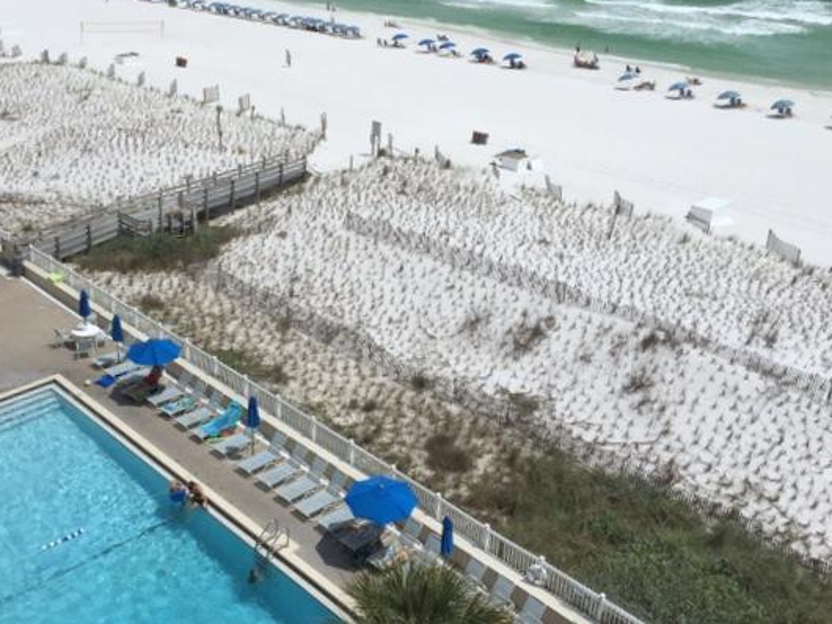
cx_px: 353
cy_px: 290
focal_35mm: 35
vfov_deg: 40.7
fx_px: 842
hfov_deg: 52.4
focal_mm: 4.15
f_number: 2.2
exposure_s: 1/7937
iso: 32
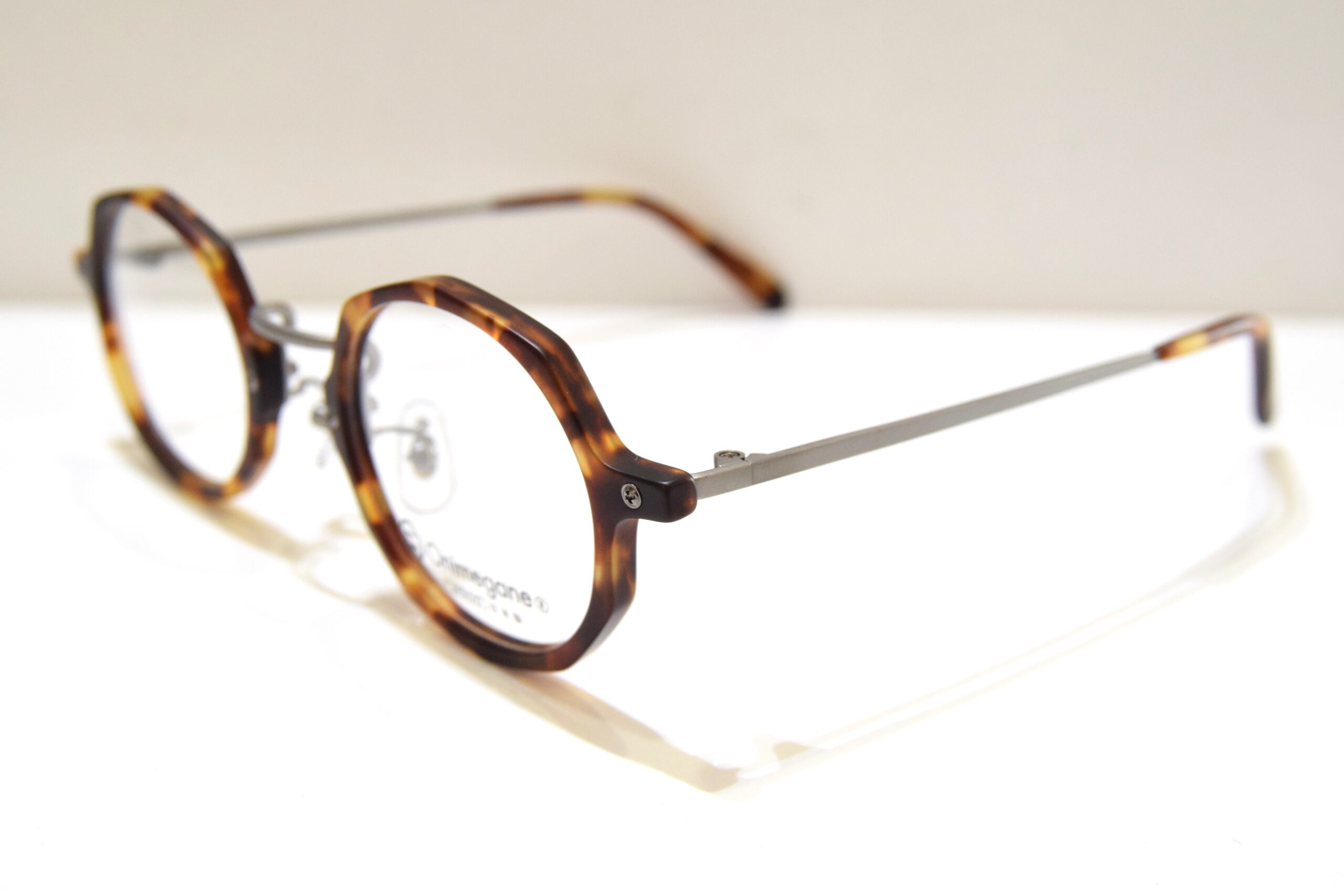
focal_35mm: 51
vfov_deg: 26.5
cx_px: 672
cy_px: 448
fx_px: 1904
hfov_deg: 38.9
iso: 800
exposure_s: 1/25
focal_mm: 34
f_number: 8
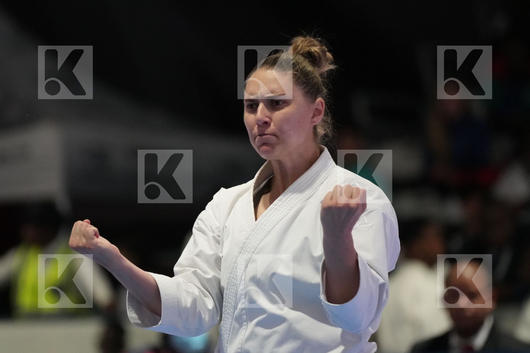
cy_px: 176
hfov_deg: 6.9
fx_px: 4416
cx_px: 265
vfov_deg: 4.6
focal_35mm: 300
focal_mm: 200
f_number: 2.8
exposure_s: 1/500
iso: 6400
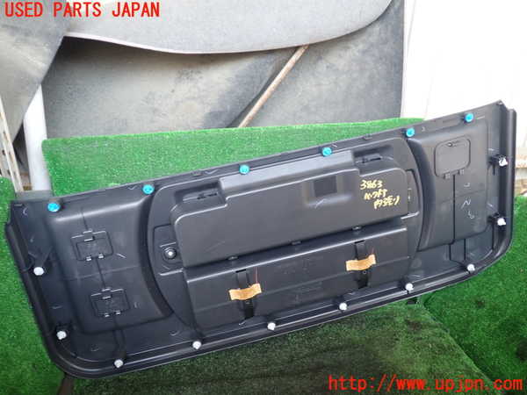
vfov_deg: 46.8
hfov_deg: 60.0
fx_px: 457
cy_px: 198
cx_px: 264
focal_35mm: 30
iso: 200
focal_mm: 5.4
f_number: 2.3
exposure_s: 1/50
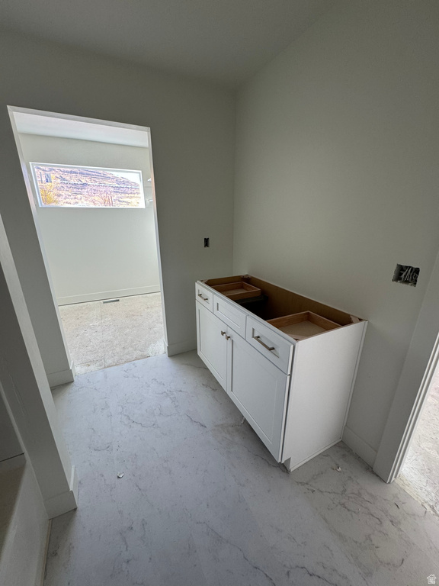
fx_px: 237
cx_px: 220
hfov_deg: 85.7
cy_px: 293
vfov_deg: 102.1
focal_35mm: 14
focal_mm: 2.22
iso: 125
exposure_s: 1/99
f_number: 2.2
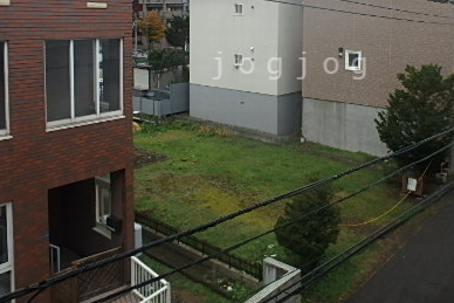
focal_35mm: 36
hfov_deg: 52.4
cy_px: 66
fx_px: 454
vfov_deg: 35.8
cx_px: 293
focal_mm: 3.7
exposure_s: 1/100
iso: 125
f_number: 3.5
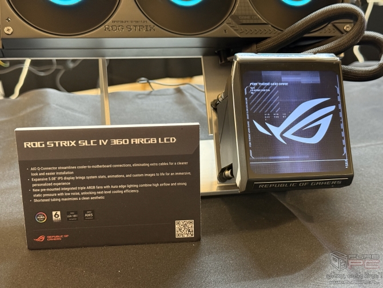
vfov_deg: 30.3
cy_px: 144
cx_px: 192
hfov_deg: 39.6
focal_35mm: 48
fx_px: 531
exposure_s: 1/30
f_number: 1.78
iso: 500
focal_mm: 6.76
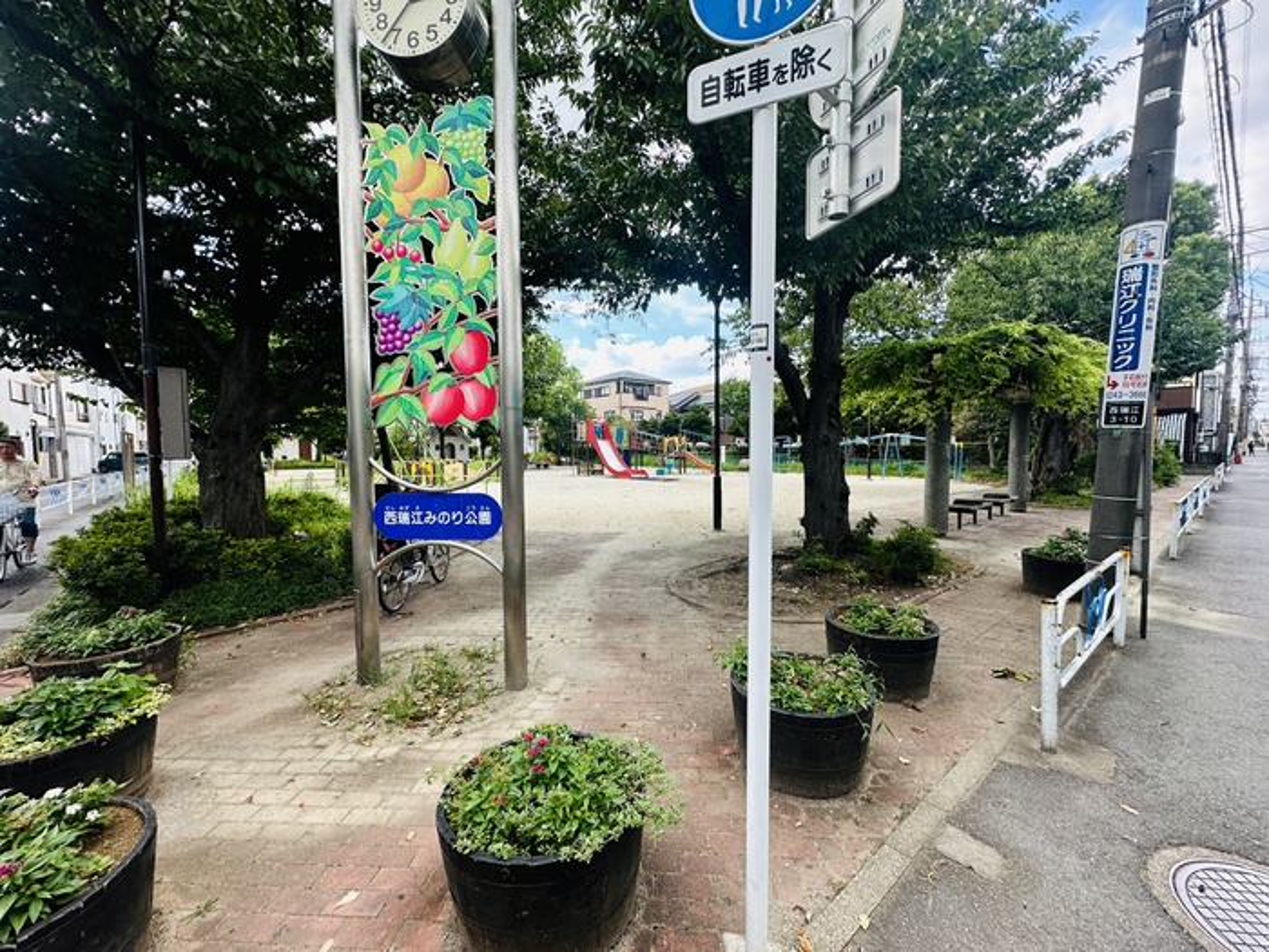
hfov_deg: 102.1
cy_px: 476
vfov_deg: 85.7
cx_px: 634
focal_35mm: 14
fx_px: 513
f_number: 2.2
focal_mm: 2.22
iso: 40
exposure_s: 1/315
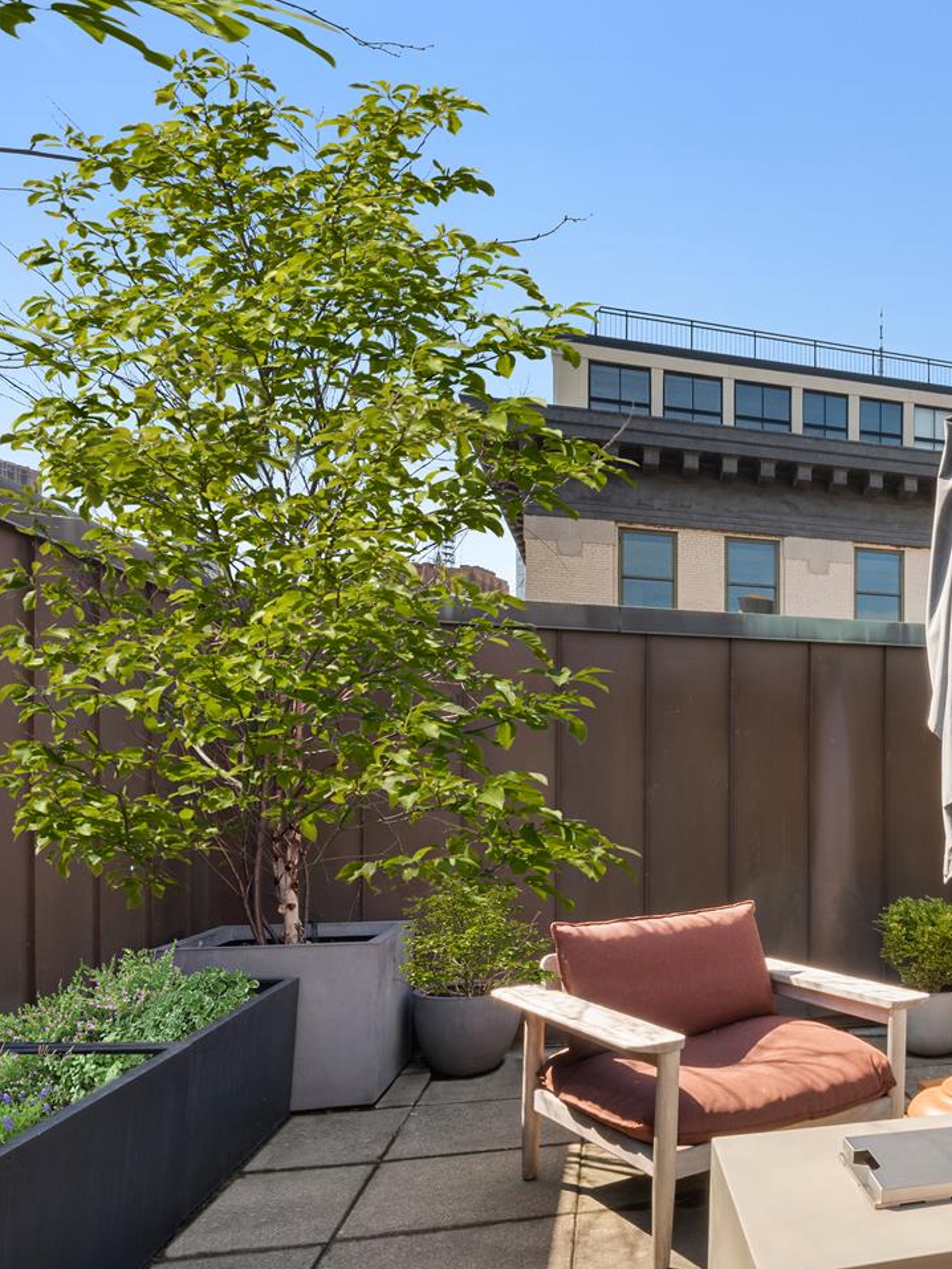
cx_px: 982
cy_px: 748
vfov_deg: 64.8
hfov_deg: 43.0
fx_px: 990
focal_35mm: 27
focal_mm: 14
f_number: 19
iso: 500
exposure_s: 1/45
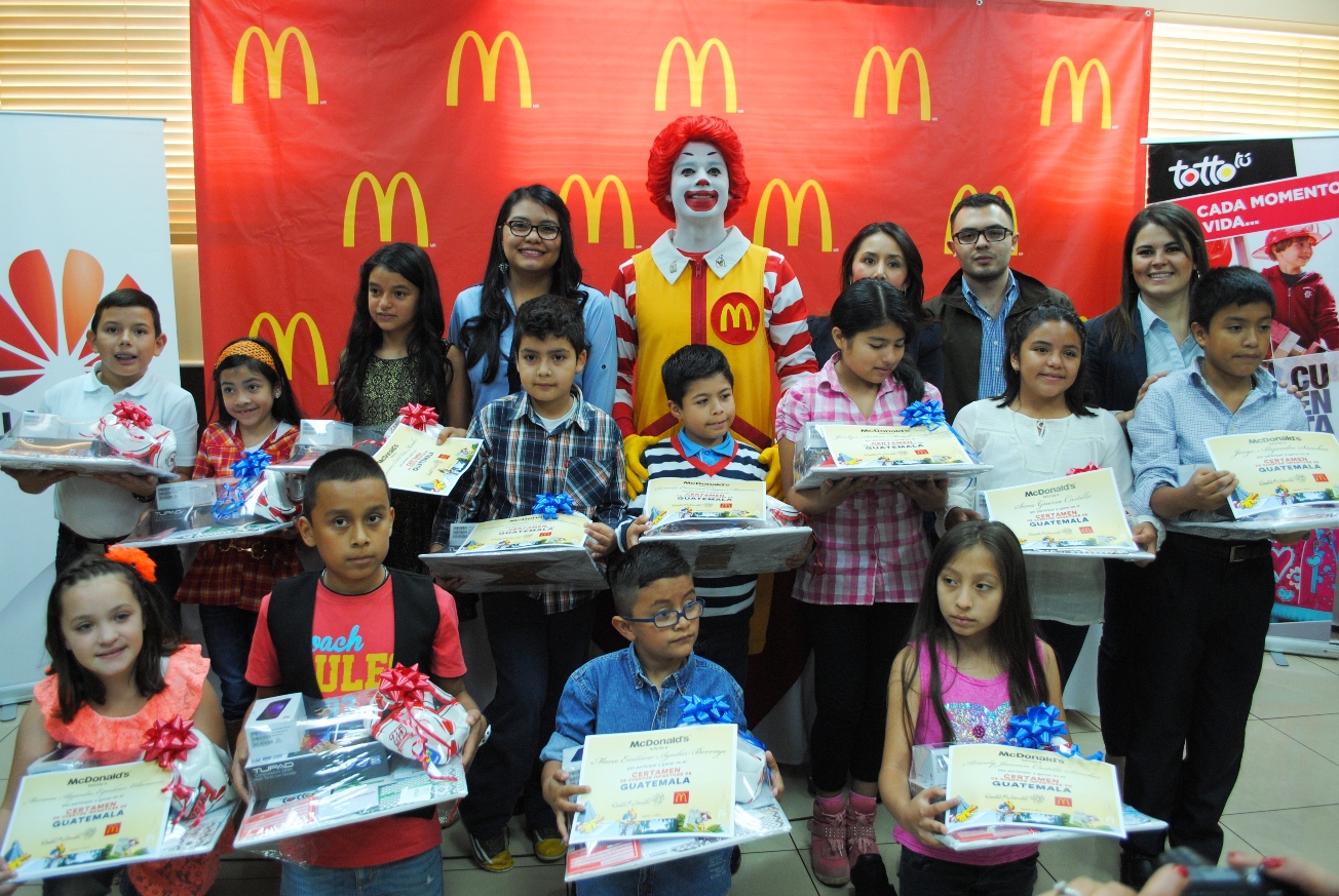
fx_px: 1005
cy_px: 448
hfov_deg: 67.3
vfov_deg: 48.1
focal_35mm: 27
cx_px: 670
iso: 360
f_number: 3.5
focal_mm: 18
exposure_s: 1/30
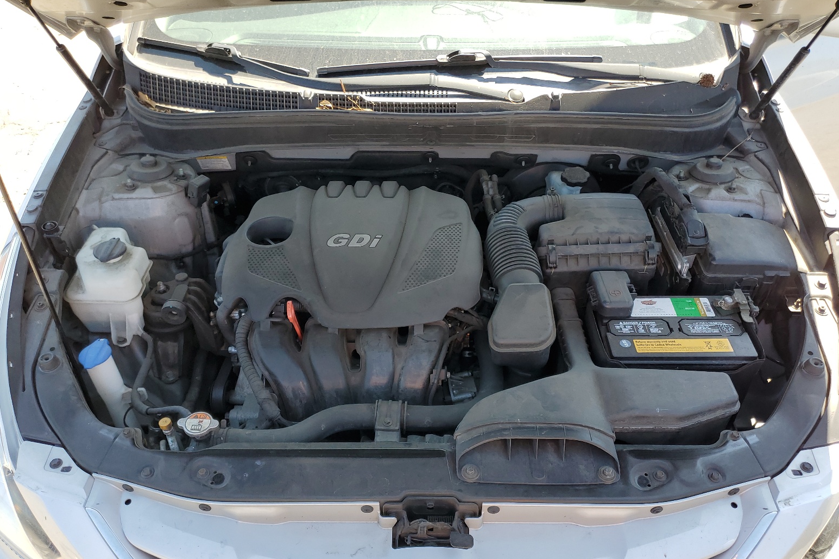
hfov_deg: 65.5
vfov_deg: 46.3
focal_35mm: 28
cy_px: 321
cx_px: 425
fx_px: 653
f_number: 1.5
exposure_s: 1/417
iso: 50
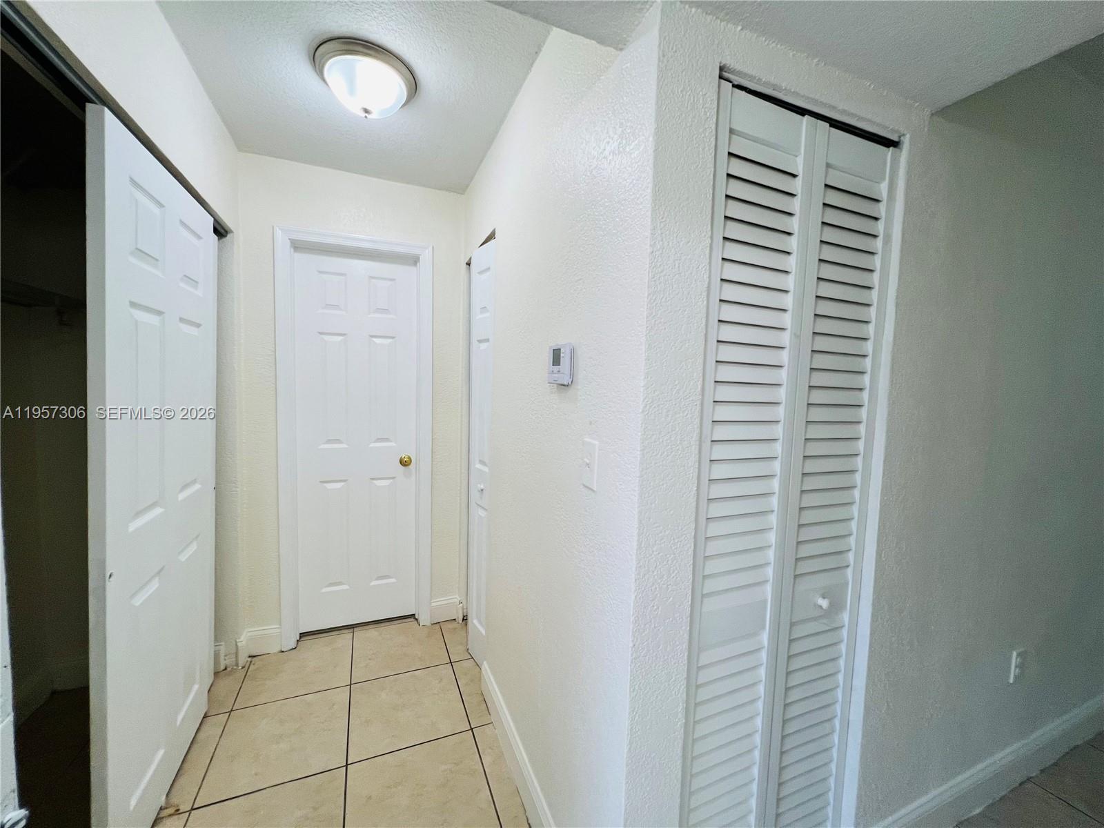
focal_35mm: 13
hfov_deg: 106.2
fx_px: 415
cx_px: 552
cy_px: 414
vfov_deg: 89.9
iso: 125
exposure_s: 1/120
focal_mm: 1.57
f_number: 1.8
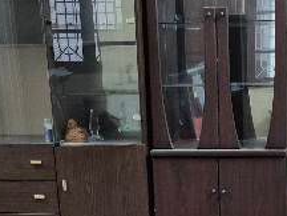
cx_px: 243
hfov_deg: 17.8
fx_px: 904
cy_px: 353
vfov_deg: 12.7
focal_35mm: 109
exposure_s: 1/100
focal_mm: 5.4
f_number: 1.8
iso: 640
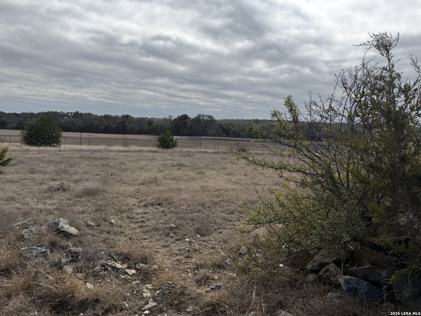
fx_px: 292
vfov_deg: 56.8
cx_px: 210
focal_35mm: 24
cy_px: 158
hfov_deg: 71.6
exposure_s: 1/8130
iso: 80
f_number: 1.78
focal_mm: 6.76
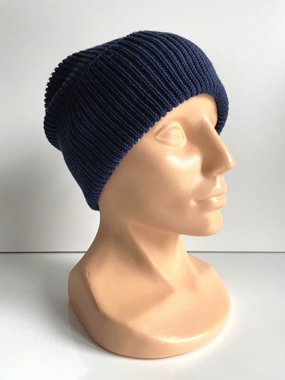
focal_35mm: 26
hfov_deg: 53.1
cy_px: 190
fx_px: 285
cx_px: 142
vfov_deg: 67.3
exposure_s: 1/84
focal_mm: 4.2
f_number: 1.6
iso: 125
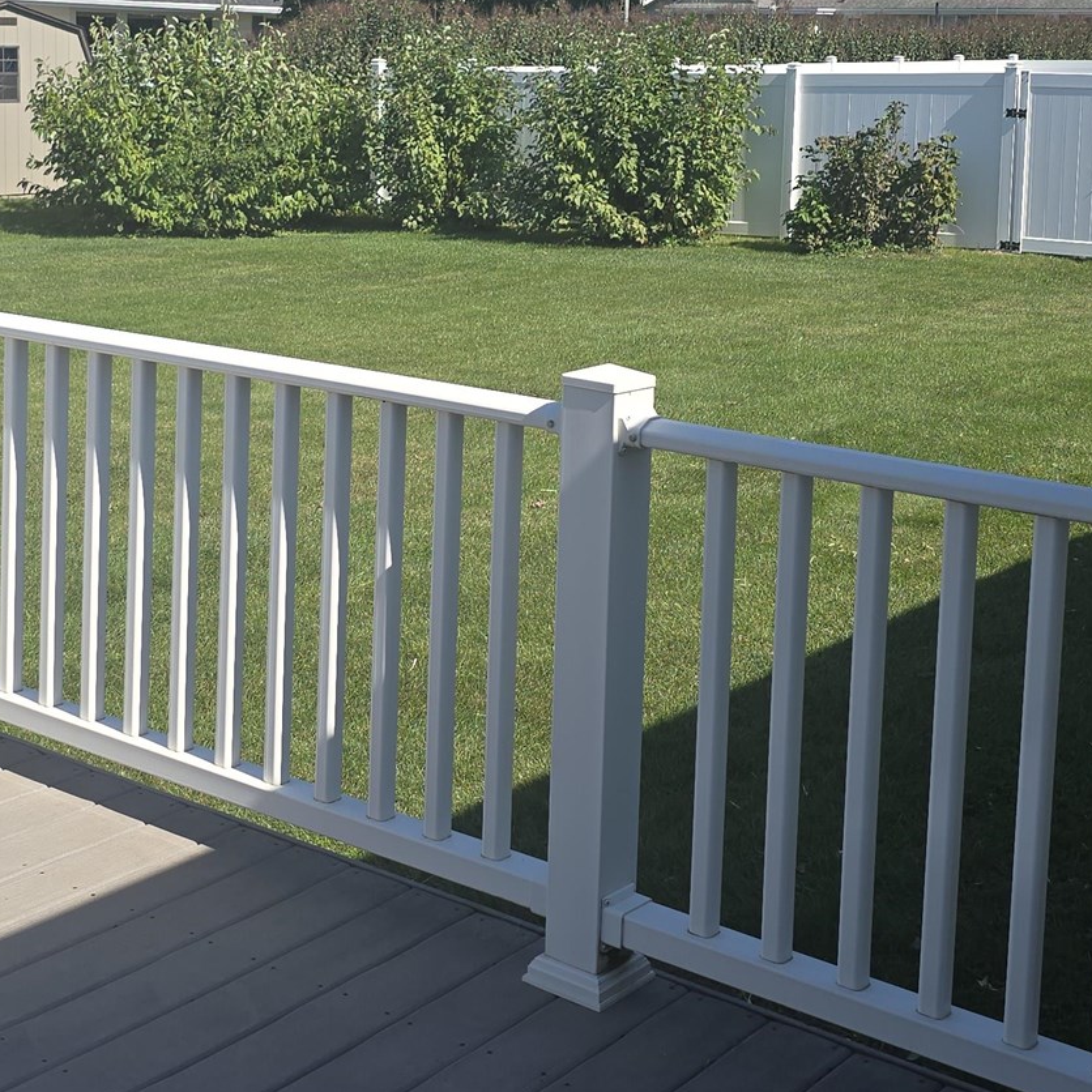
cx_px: 397
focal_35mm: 56
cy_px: 324
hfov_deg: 30.4
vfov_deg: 30.2
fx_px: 1999
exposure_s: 1/711
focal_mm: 6.3
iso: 12
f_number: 1.7
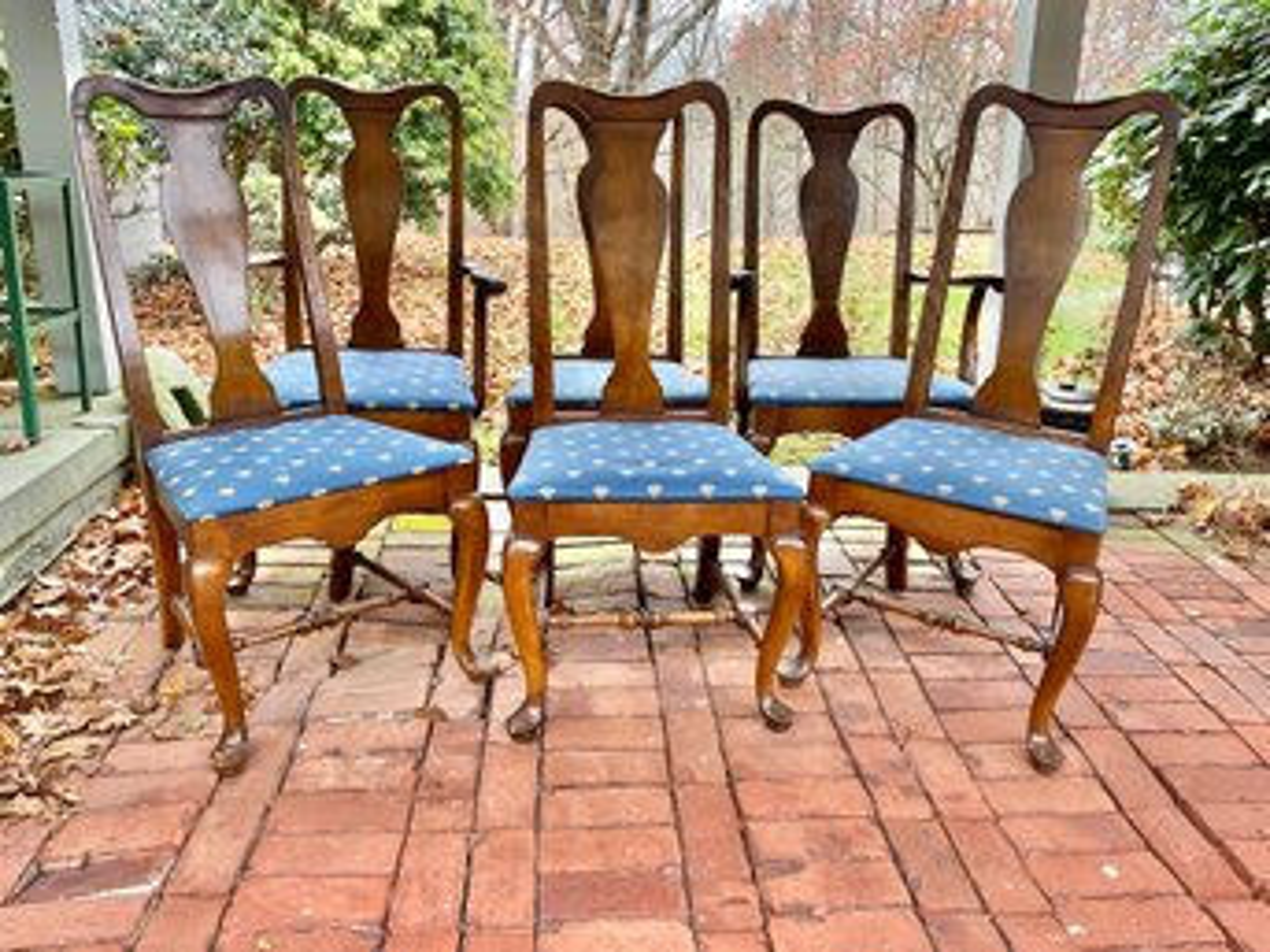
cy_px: 476
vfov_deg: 48.2
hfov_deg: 61.7
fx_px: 1064
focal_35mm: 29
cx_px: 635
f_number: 1.8
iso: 32
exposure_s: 1/120
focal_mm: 3
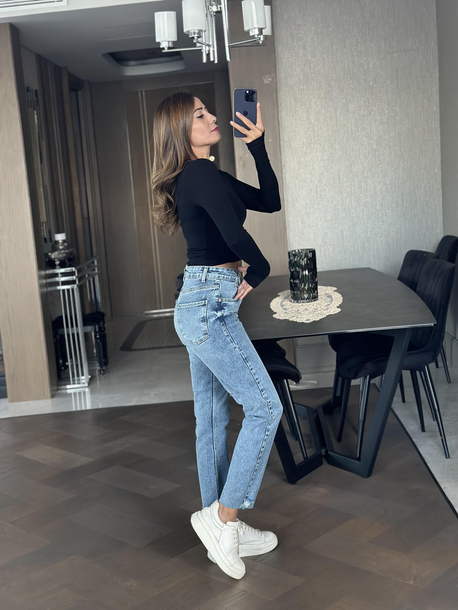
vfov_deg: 39.7
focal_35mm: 48
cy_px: 305
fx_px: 847
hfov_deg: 30.3
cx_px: 229
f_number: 1.78
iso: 400
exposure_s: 1/60
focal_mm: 6.86
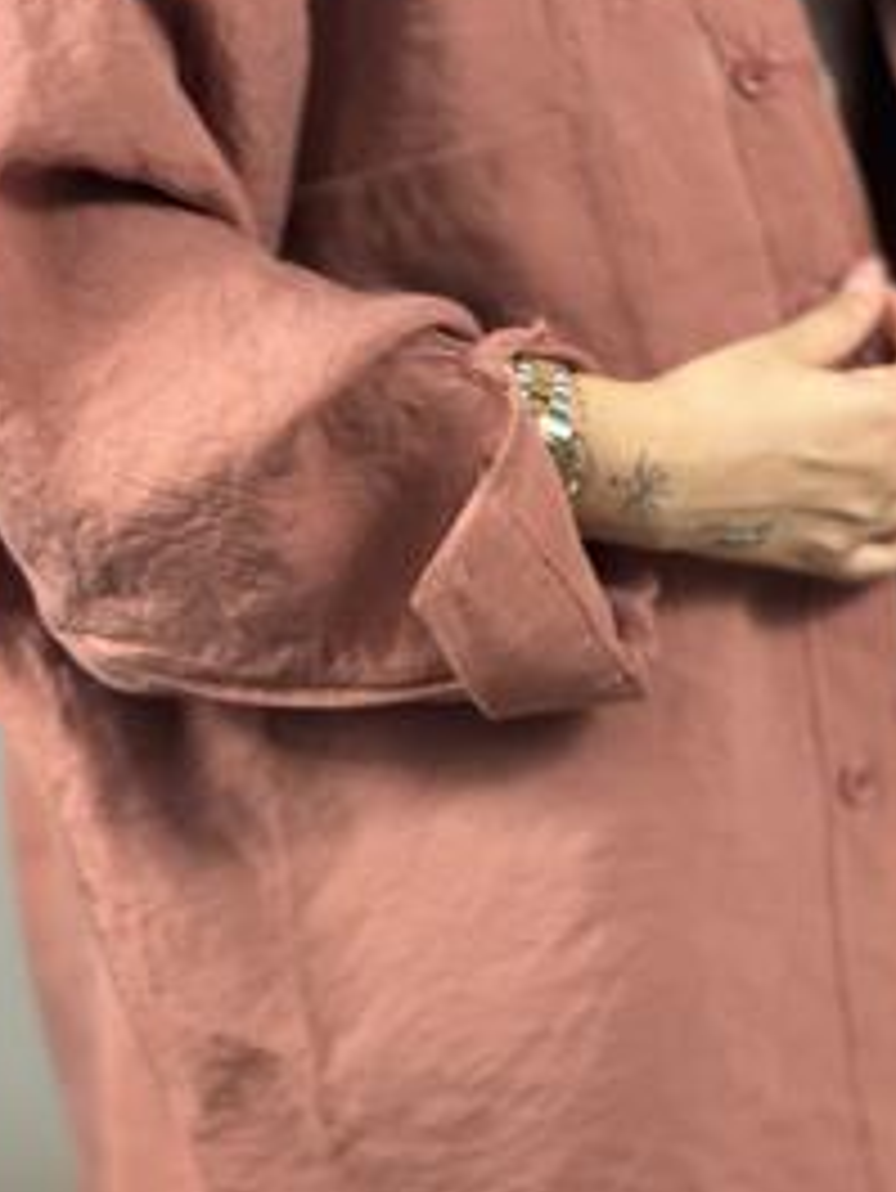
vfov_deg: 16.4
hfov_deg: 12.3
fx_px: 4138
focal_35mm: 120
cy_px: 574
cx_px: 342
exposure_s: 1/33
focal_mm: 9
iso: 125
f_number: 2.8
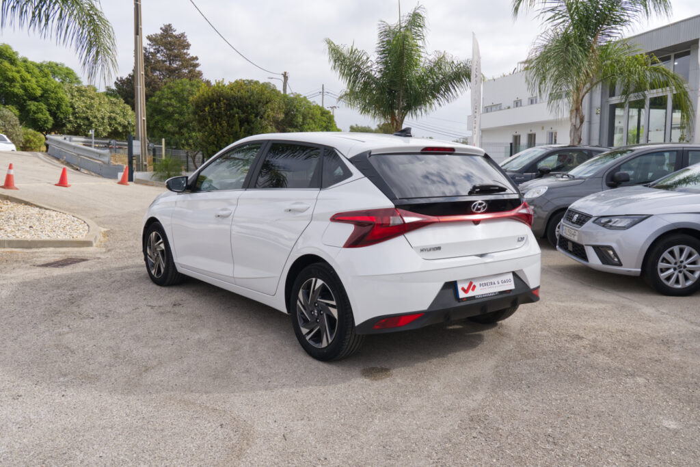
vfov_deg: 42.3
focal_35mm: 31
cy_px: 234
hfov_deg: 60.3
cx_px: 350
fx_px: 603
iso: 160
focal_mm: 20.9
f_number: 10
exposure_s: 1/200
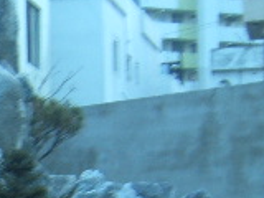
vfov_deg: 10.3
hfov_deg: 12.5
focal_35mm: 140
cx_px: -249
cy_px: 269
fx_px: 1068
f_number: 2.8
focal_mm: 5.8
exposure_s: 1/15
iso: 100
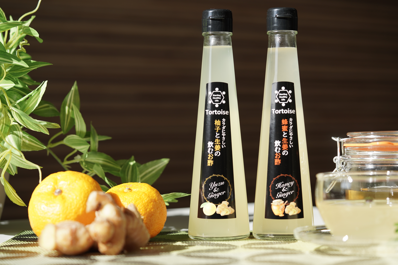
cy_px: 132
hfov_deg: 22.6
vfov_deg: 15.2
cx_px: 199
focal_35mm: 90
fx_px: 995
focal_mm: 90
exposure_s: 1/320
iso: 100
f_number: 4
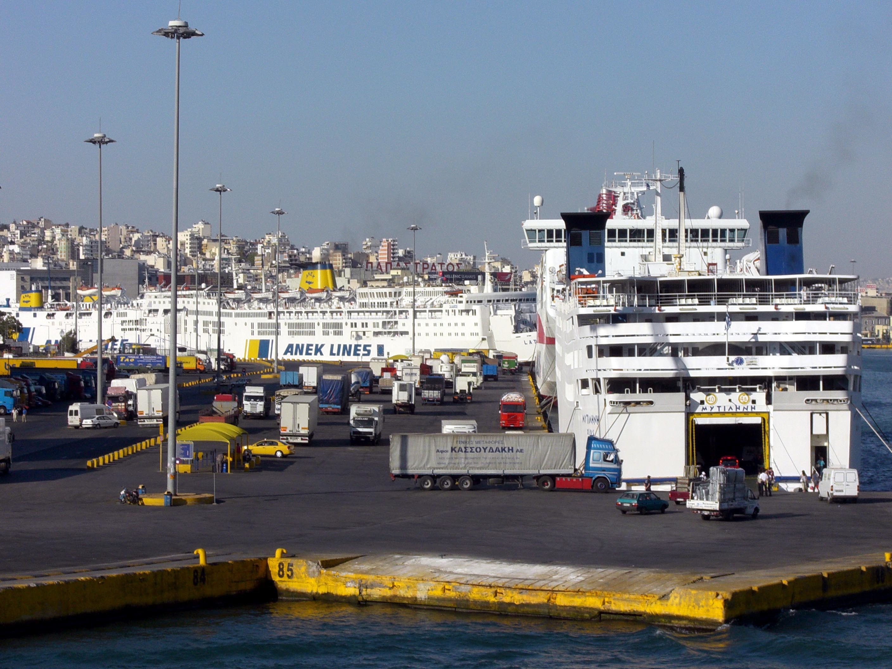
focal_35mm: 114
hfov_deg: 17.3
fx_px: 2938
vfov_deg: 13.0
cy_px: 334
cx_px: 446
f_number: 7.6
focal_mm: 18.9
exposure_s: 1/400
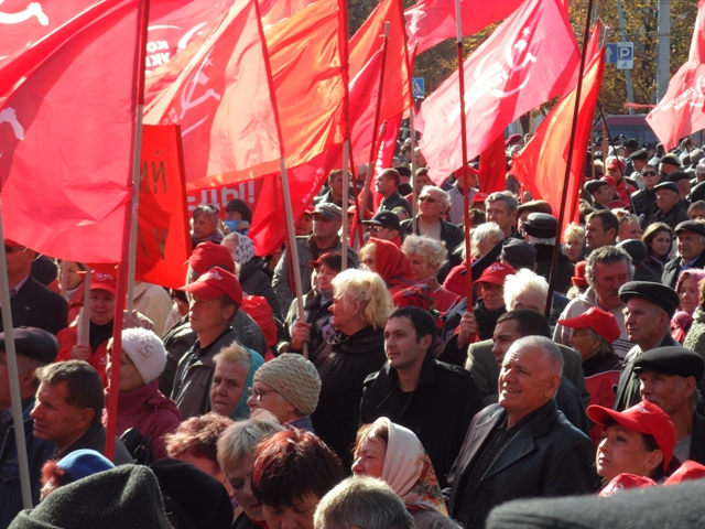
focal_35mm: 130
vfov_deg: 11.4
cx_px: 352
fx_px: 2648
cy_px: 264
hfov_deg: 15.2
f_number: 5.9
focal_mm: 24.5
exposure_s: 1/180
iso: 80
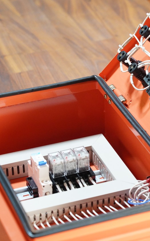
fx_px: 949
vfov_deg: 14.4
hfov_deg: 9.0
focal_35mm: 145
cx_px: 137
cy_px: 120
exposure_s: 1/100
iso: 8000
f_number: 4.5
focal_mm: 94
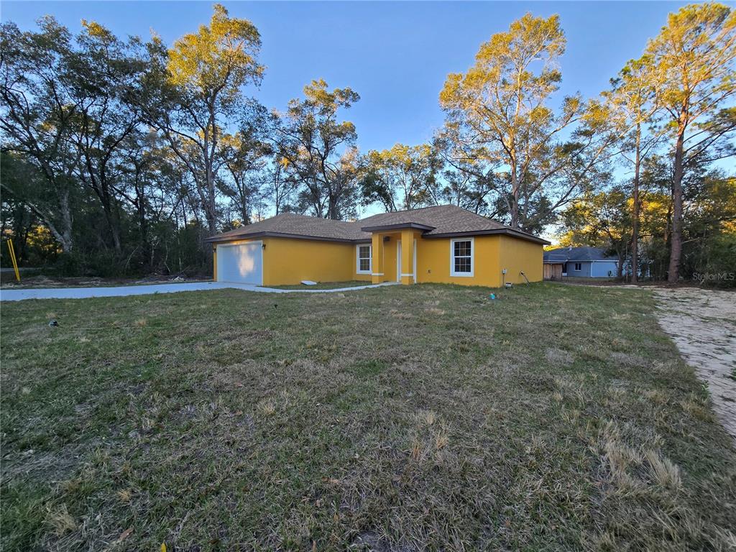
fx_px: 276
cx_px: 368
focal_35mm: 13
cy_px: 276
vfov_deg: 89.9
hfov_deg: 106.2
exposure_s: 1/347
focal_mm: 2.2
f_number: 2.2
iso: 50
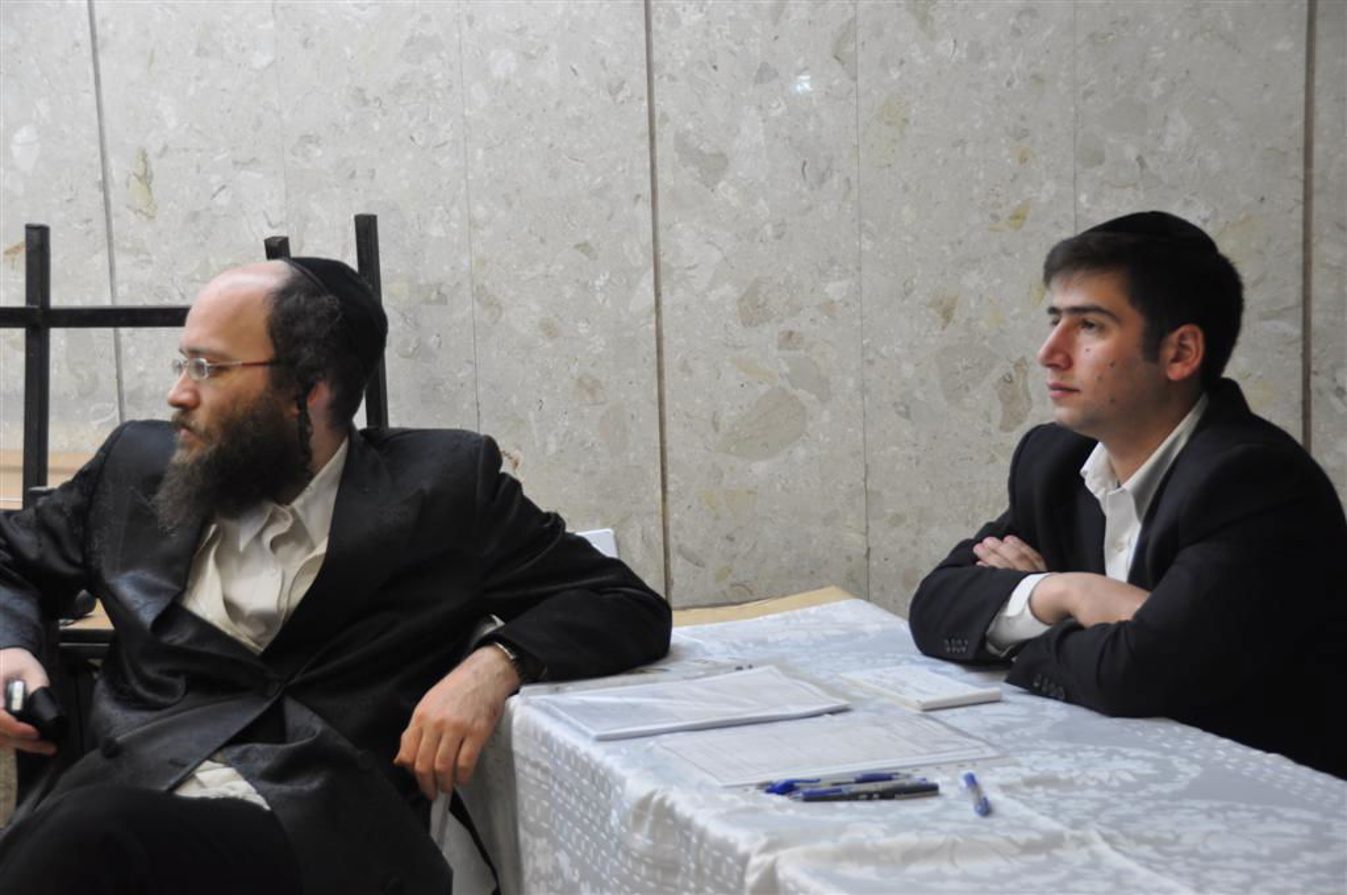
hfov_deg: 29.3
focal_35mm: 69
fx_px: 2578
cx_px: 674
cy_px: 448
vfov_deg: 19.7
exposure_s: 1/30
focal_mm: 46
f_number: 5.6
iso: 400
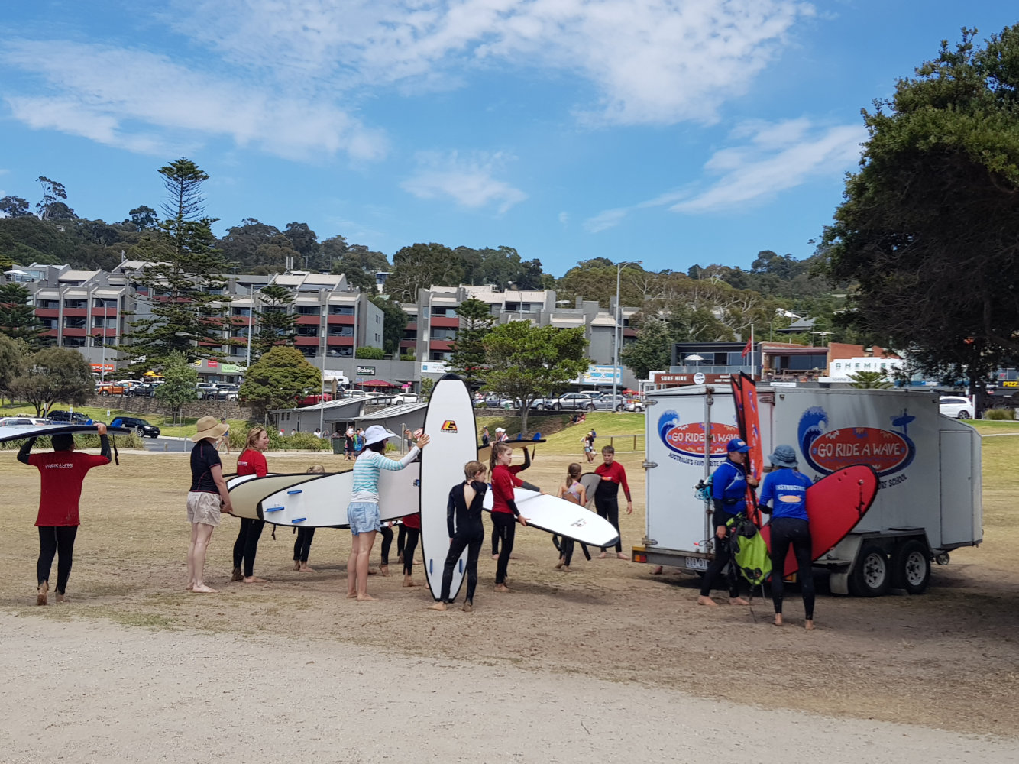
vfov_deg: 53.0
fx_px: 765
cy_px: 382
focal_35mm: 26
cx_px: 510
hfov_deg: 67.3
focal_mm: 4.3
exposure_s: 1/2448
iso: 40
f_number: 1.7
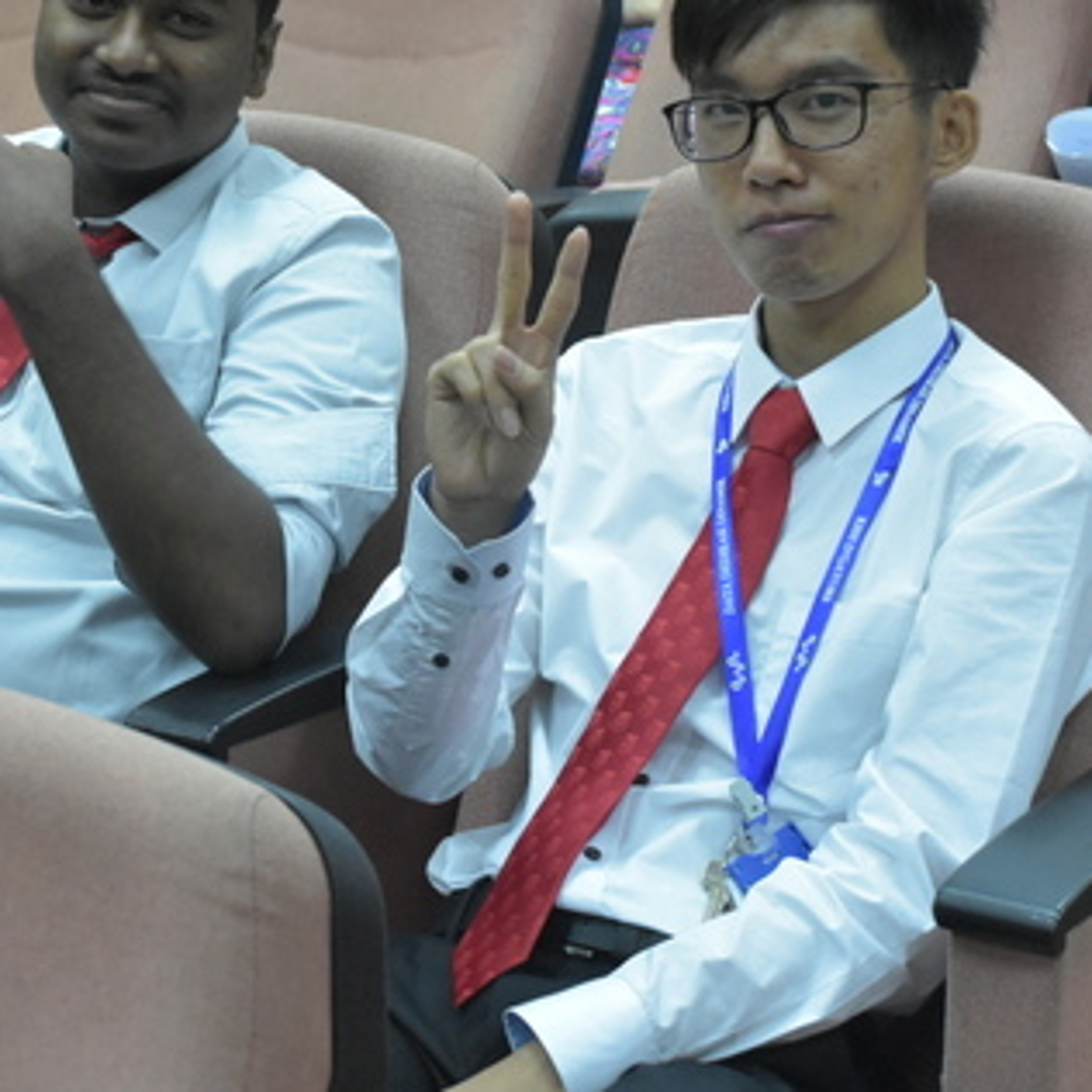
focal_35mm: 98
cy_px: 378
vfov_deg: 17.7
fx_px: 3498
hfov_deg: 17.7
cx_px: 366
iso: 5000
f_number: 5.6
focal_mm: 38
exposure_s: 1/160
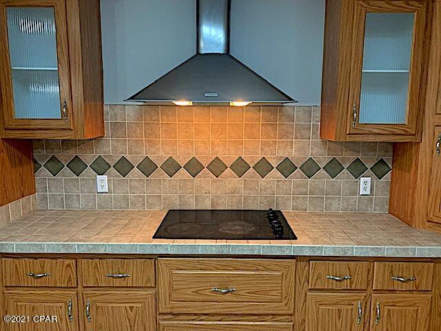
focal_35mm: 26
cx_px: 220
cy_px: 166
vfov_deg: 53.1
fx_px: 331
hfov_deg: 67.3
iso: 320
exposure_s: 1/60
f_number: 1.8
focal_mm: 4.25
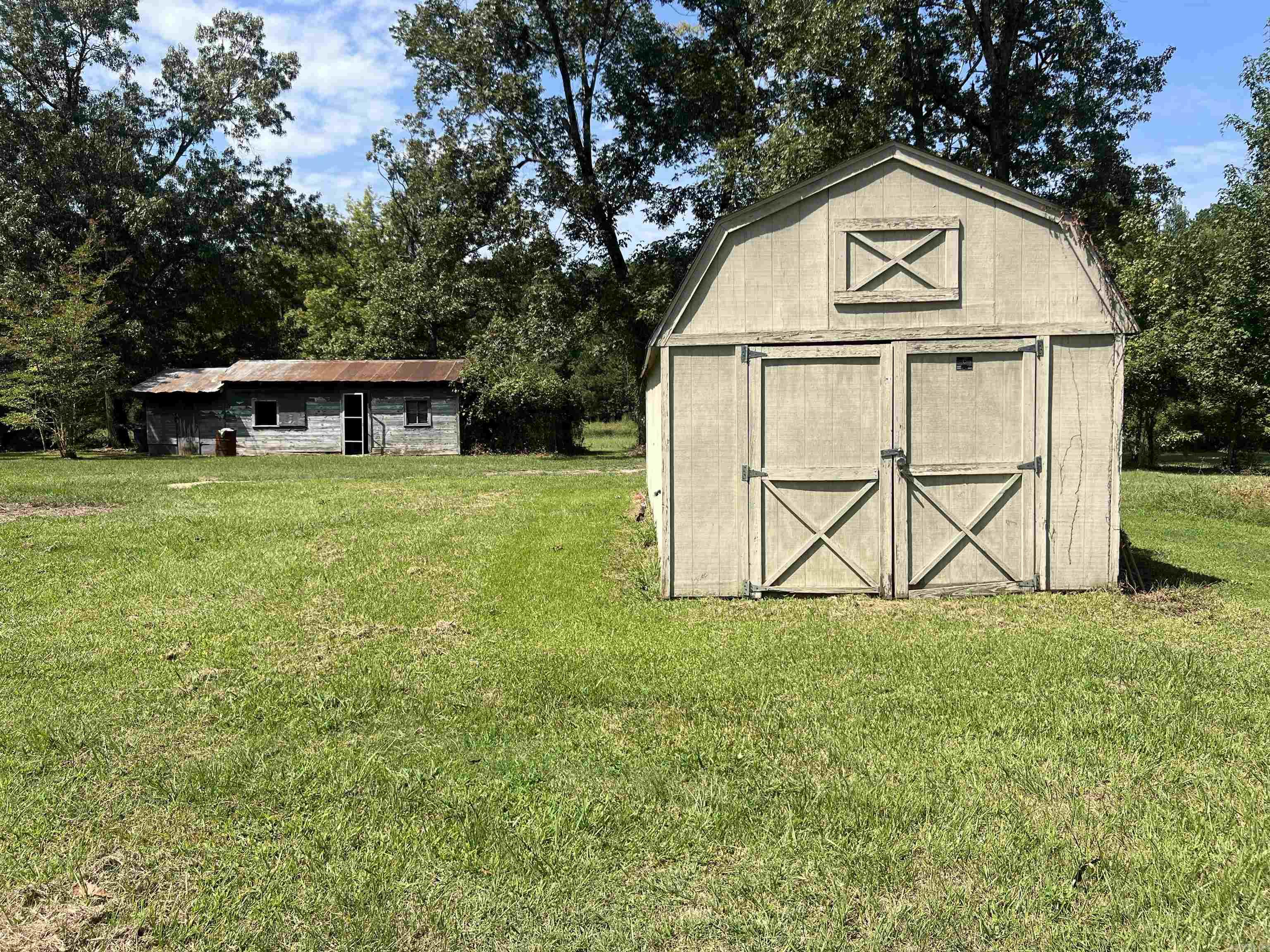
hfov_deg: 67.3
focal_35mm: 26
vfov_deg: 53.1
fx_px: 954
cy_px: 476
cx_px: 635
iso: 50
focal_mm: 5.7
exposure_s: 1/3257
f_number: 1.5
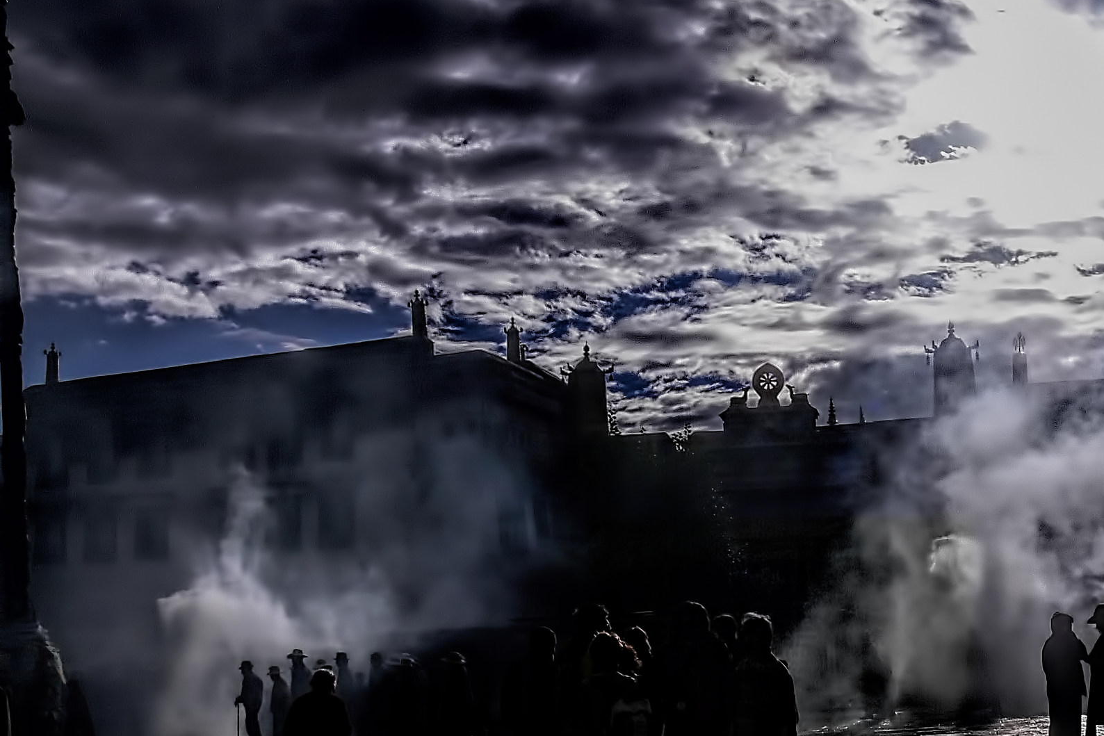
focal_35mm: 55
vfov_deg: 24.5
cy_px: 484
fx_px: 1687
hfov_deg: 35.4
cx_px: 834
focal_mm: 7.4
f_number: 10
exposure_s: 1/1000
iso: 100
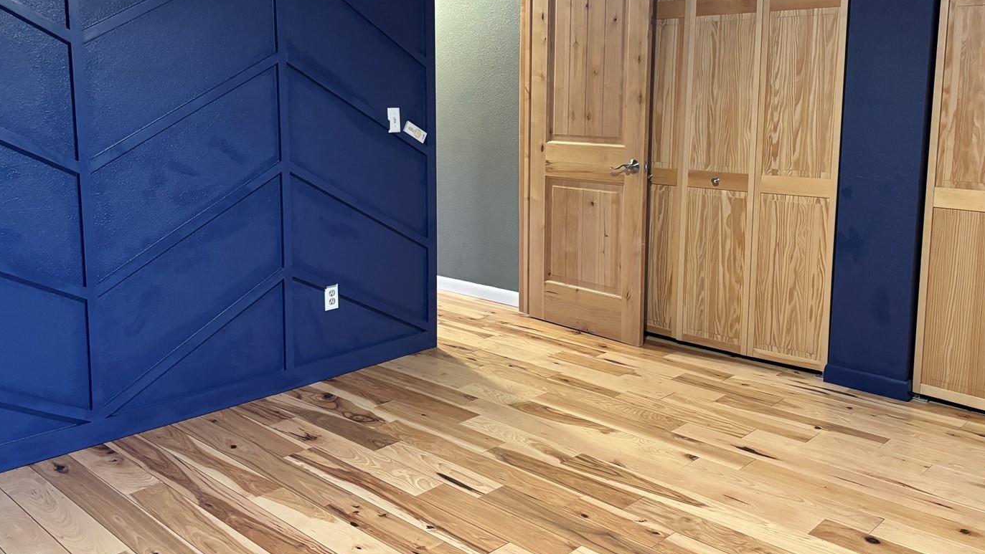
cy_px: 202
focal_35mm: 33
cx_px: 489
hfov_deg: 59.5
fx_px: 862
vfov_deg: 35.4
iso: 640
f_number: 1.6
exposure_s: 1/40
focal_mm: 5.96
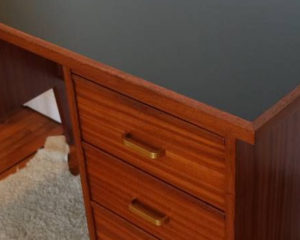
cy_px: 122
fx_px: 648
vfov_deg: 21.0
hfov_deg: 26.1
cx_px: 144
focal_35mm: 73
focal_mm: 20
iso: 1600
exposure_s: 1/40
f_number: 3.5
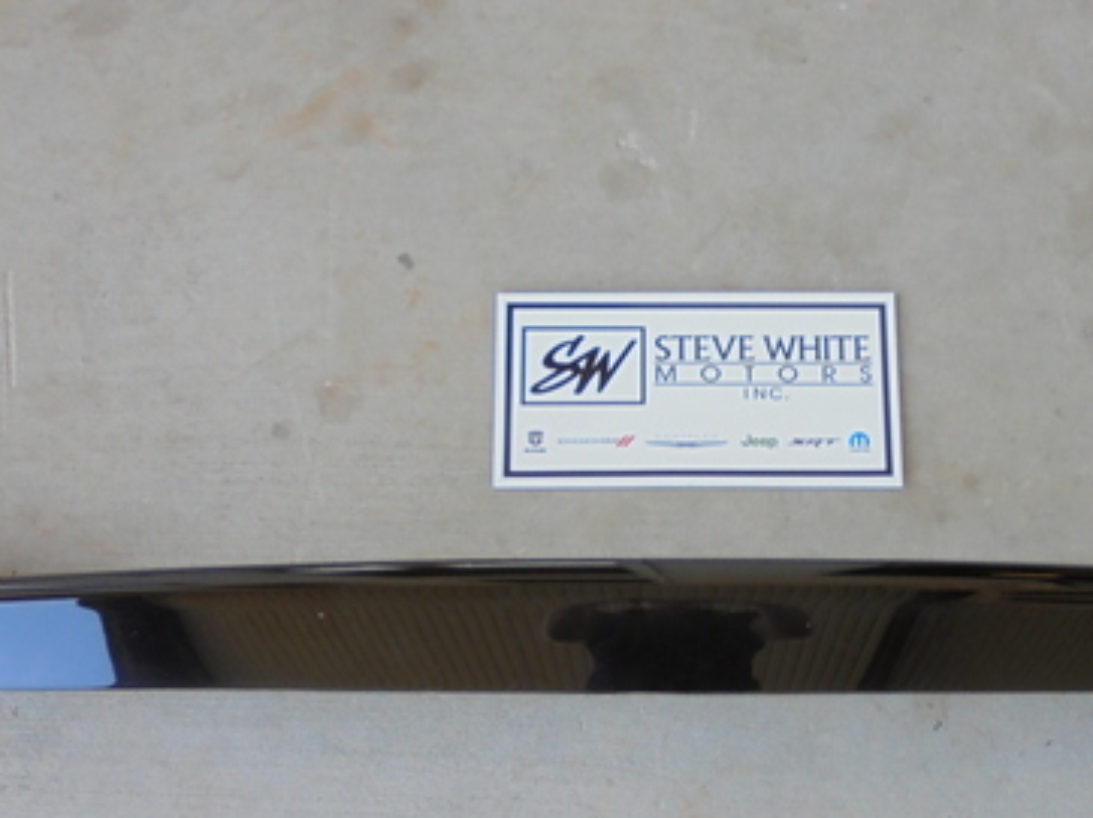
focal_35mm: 46
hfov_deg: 41.0
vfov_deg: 31.2
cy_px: 543
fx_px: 1451
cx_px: 685
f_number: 3.5
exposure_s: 1/30
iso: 100
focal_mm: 4.6
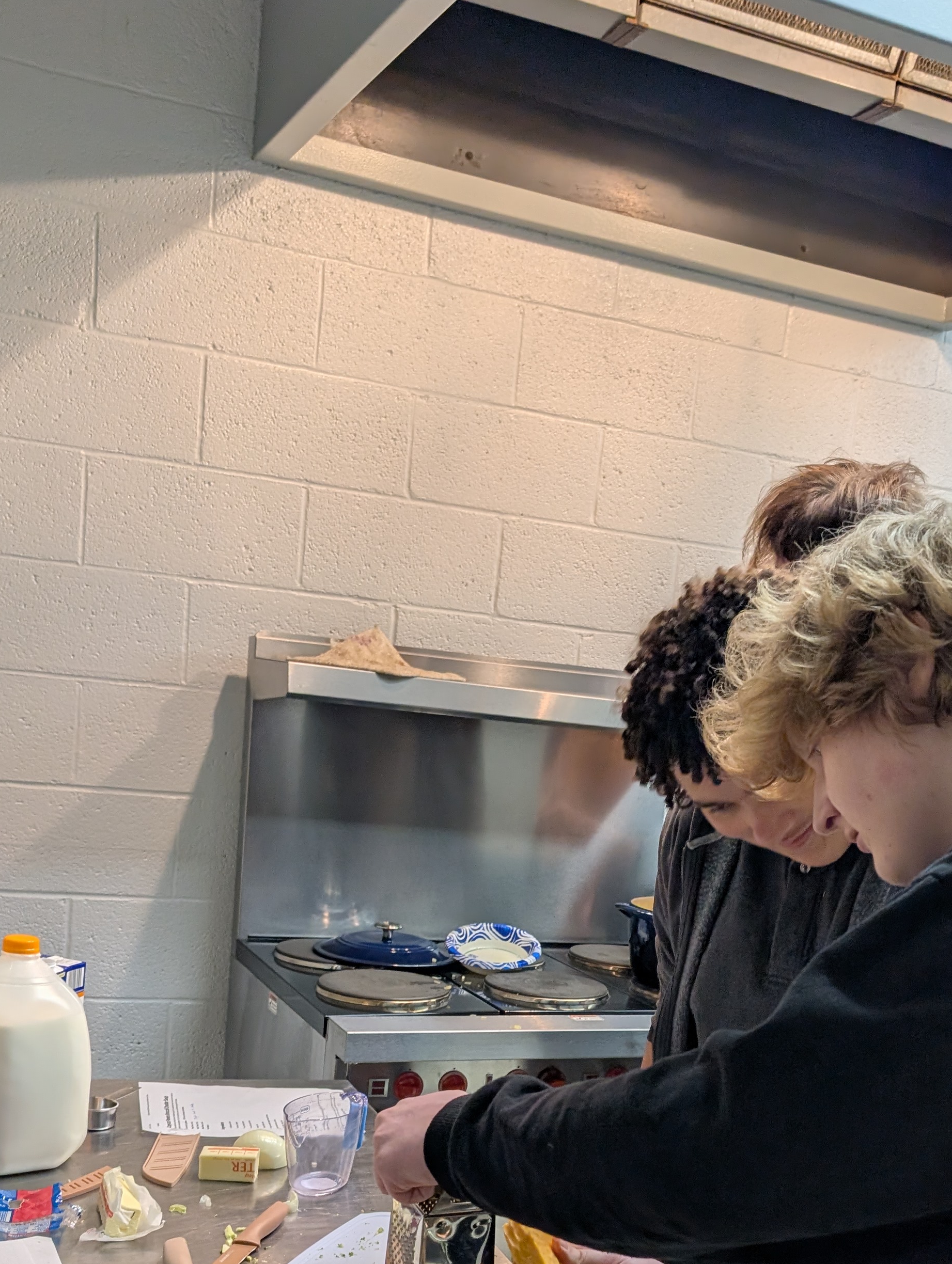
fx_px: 1463
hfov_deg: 35.9
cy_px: 969
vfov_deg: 44.9
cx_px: 572
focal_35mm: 40
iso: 199
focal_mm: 6.9
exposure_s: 1/120
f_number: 1.68
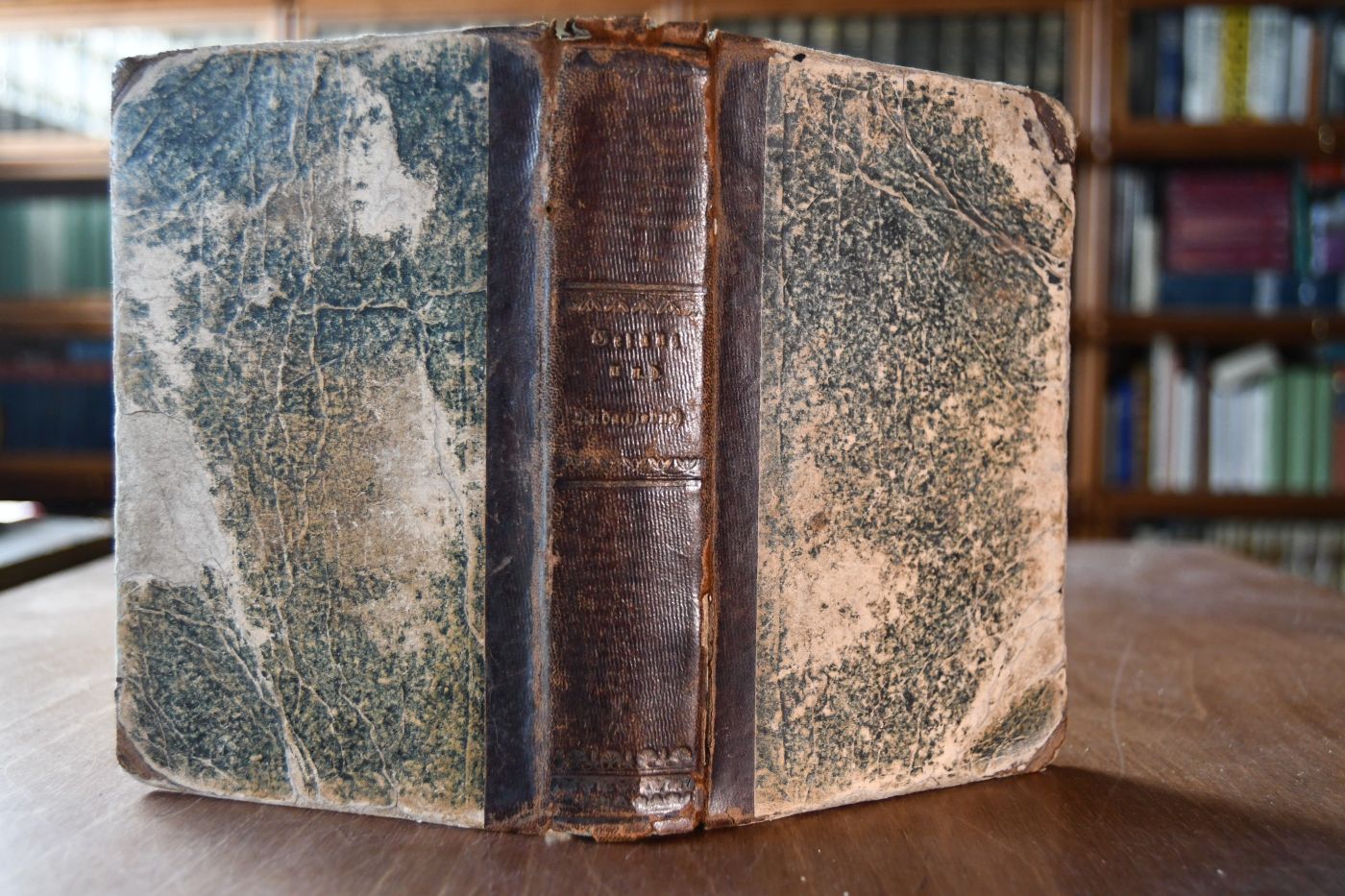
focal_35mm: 36
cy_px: 448
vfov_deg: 36.9
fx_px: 1345
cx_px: 672
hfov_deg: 53.1
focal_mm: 24
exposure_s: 1/125
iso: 1100
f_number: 3.8
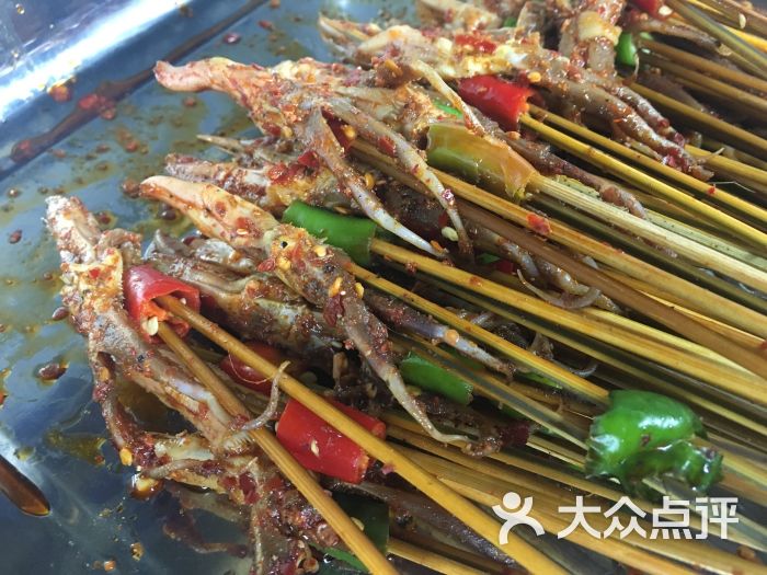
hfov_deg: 61.7
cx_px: 384
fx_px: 643
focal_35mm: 29
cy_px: 288
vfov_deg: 48.2
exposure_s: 1/33
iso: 200
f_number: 2.2
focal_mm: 4.15
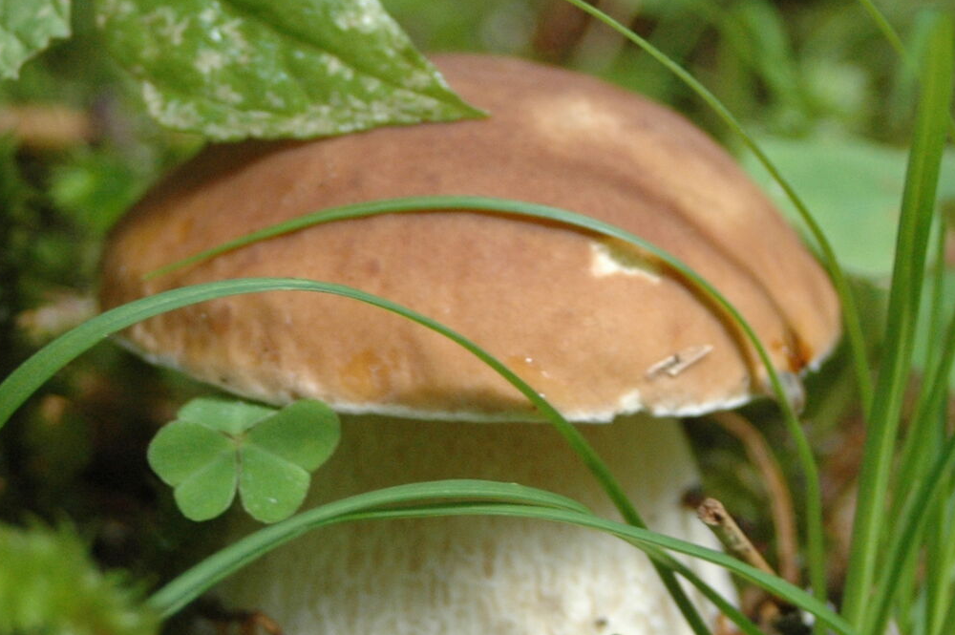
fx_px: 4771
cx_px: 477
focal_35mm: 180
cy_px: 406
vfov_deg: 7.6
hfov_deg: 11.4
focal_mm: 50
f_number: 5.6
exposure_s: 1/60
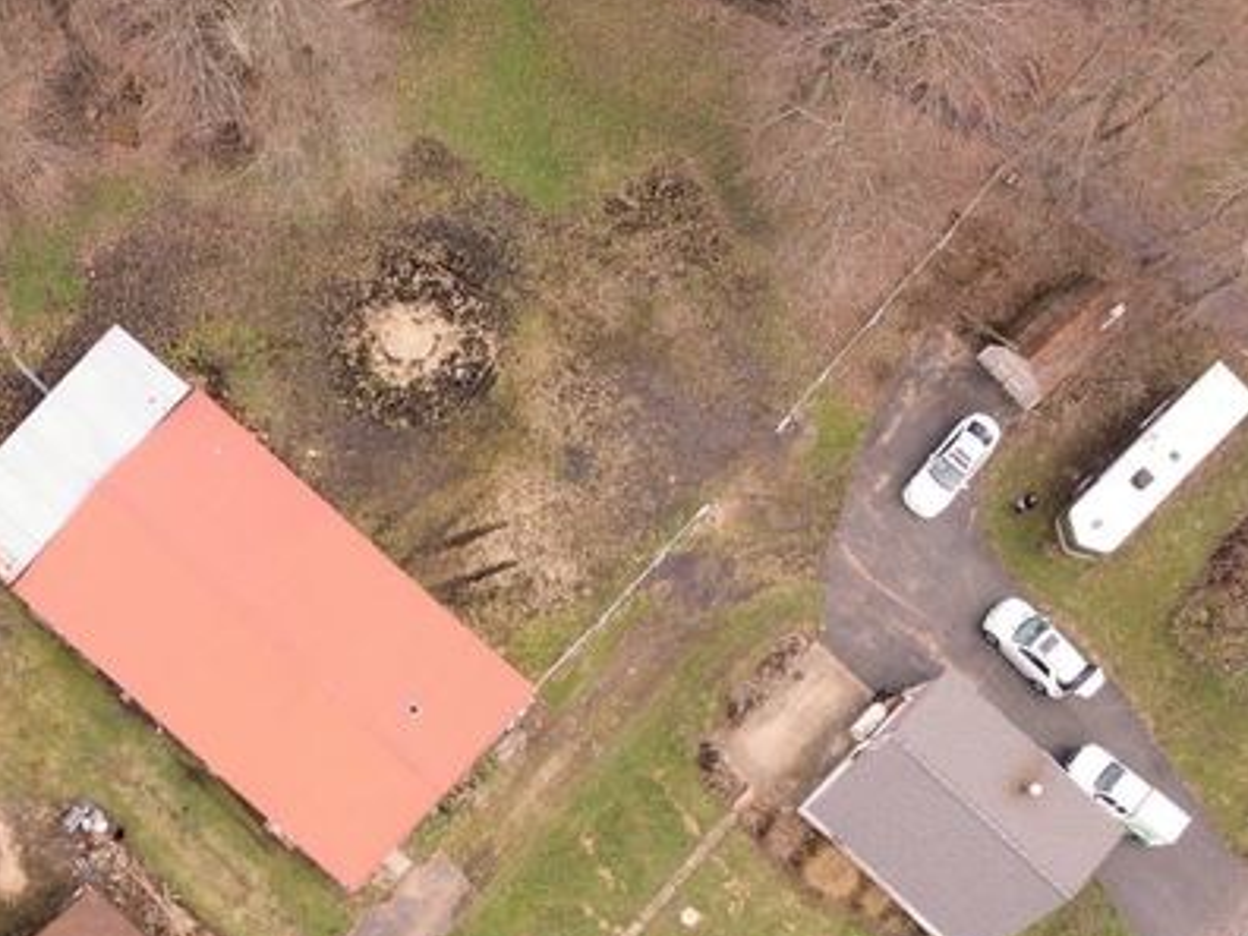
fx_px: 1406
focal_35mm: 39
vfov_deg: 34.2
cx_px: 355
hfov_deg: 46.6
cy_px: 889
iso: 100
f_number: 2.8
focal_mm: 3.61
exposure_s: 1/108
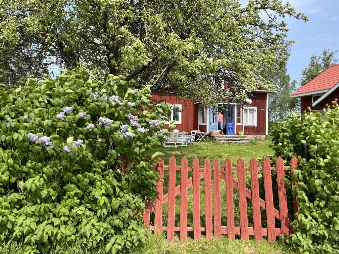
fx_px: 255
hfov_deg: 67.3
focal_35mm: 26
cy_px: 127
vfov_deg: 53.1
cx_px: 170
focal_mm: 5.1
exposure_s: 1/1776
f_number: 1.6
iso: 50
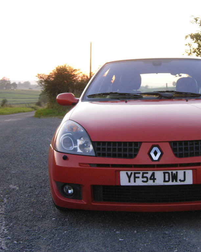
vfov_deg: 30.0
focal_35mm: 63
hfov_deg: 23.9
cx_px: 152
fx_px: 469
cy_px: 126
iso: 200
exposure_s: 1/67.8
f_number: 3.1
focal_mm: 10.1
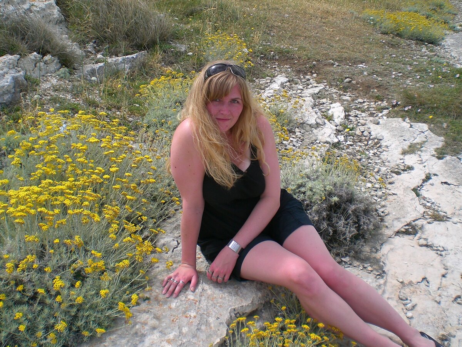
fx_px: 507
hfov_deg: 49.0
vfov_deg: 37.7
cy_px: 174
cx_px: 231
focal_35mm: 38
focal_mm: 6.3
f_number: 4.4
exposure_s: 1/500
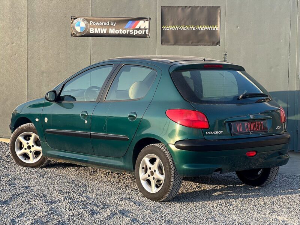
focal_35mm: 77
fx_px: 667
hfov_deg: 25.3
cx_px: 150
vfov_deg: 19.1
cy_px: 112
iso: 20
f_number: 2.8
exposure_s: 1/130
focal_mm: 9
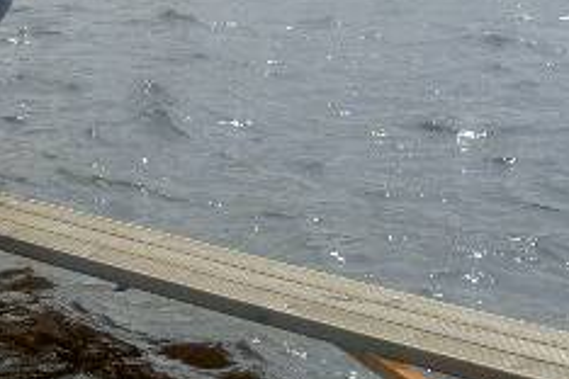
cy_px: 138
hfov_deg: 18.1
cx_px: 34
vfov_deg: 12.3
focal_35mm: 111
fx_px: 1754
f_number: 4.7
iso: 50
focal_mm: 8
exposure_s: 1/400
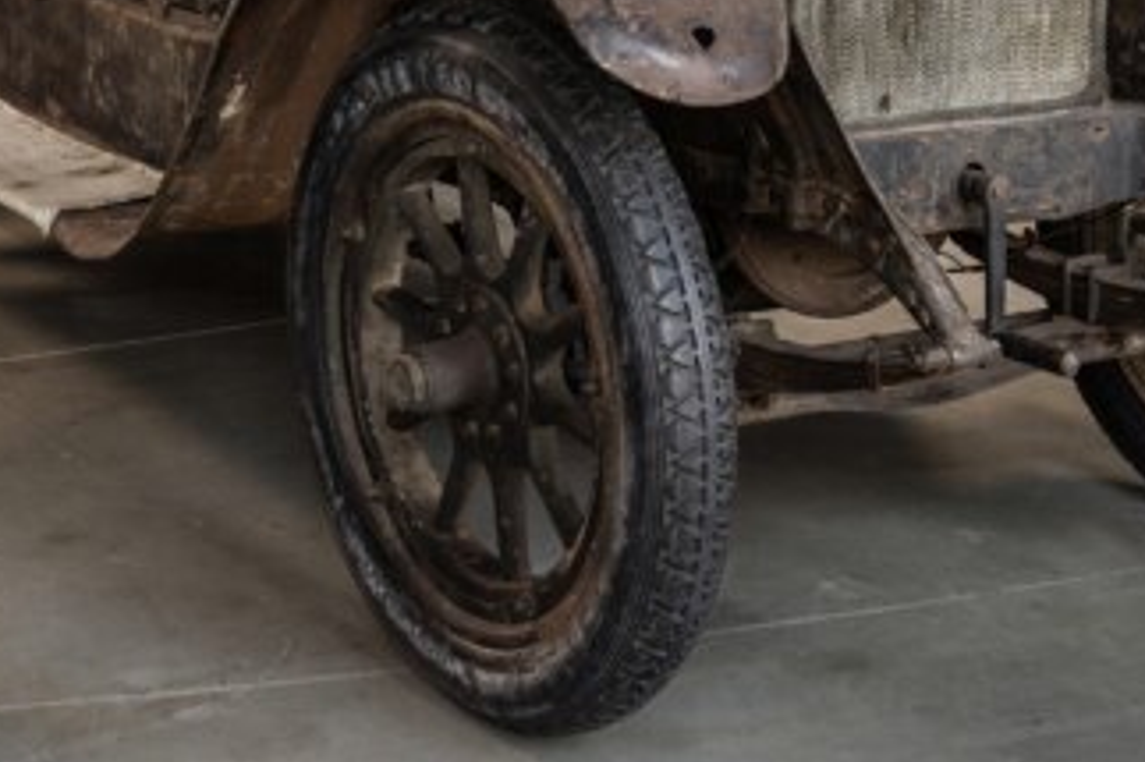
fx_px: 2797
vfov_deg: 15.2
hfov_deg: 23.1
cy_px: -28
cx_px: 542
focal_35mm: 88
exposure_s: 1/3
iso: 100
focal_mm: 37
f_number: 8
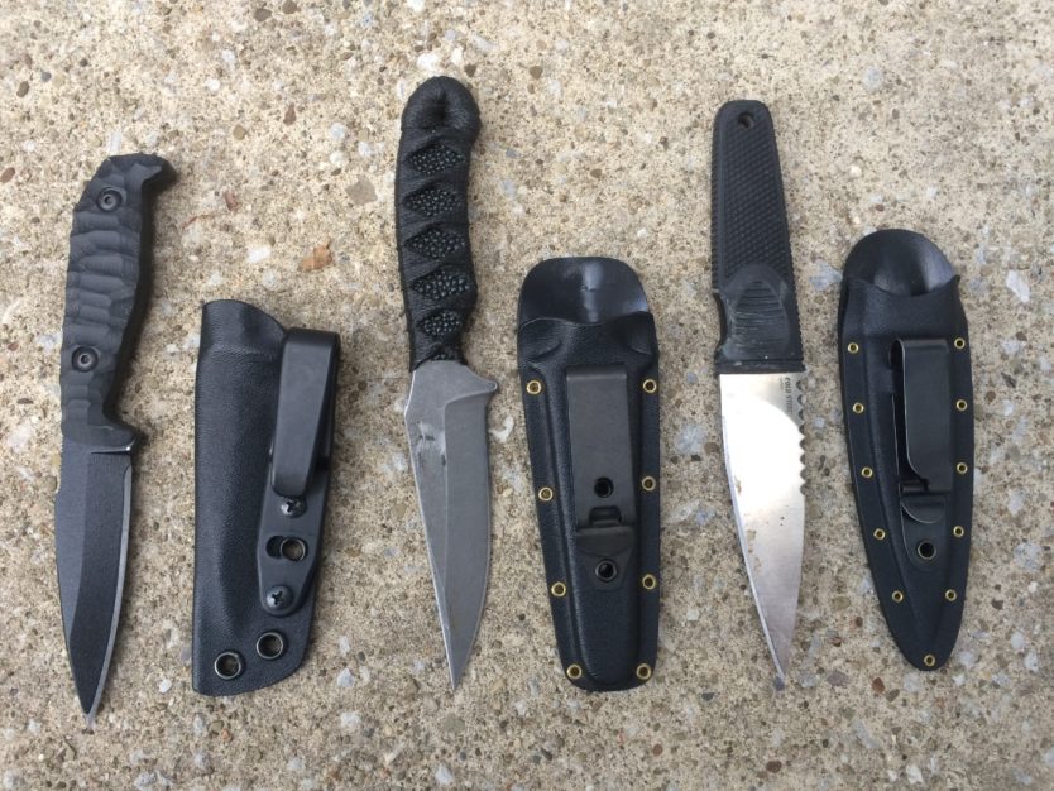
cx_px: 527
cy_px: 396
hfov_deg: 61.6
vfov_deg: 48.3
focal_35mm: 29
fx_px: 883
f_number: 2.2
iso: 32
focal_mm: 4.15
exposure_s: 1/30
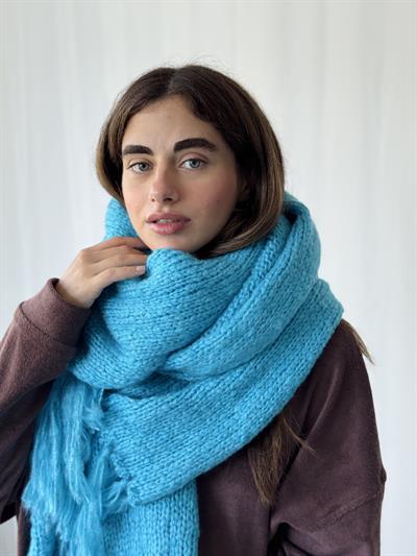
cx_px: 208
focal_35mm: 48
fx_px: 771
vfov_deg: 39.6
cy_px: 278
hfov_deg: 30.3
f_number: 1.78
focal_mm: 6.76
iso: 80
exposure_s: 1/121
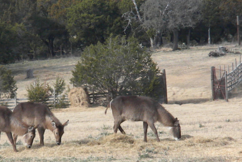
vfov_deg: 3.6
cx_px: 90
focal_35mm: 379
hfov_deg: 5.4
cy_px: 120
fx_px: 2547
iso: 640
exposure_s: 1/197
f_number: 14
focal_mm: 46.2
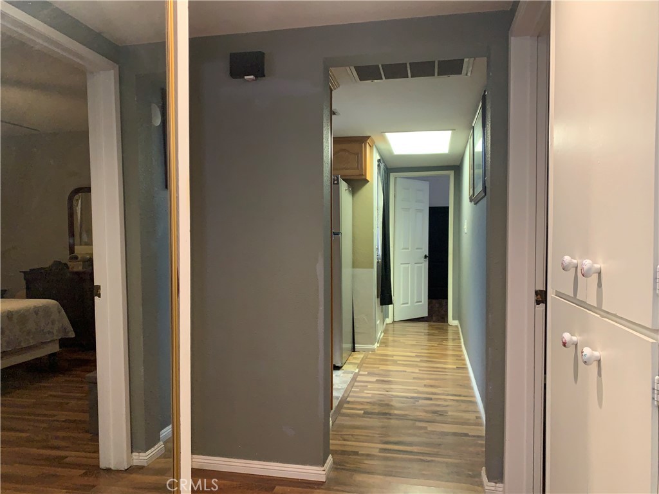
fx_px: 495
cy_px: 247
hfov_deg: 67.3
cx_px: 330
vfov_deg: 53.1
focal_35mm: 26
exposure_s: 1/60
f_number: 1.8
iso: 320
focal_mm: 4.25
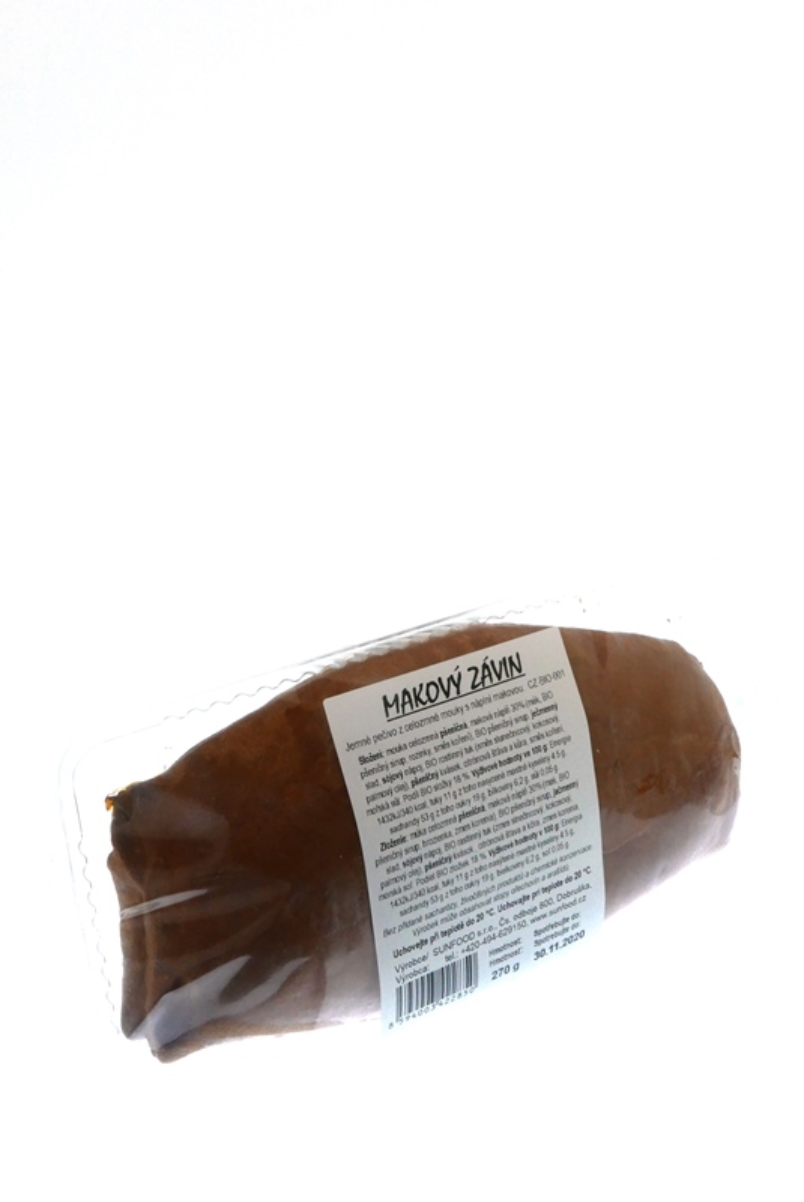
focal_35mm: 47
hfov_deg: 28.7
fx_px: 1571
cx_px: 402
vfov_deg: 41.9
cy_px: 601
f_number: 16
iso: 800
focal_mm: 21.3
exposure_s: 1/30
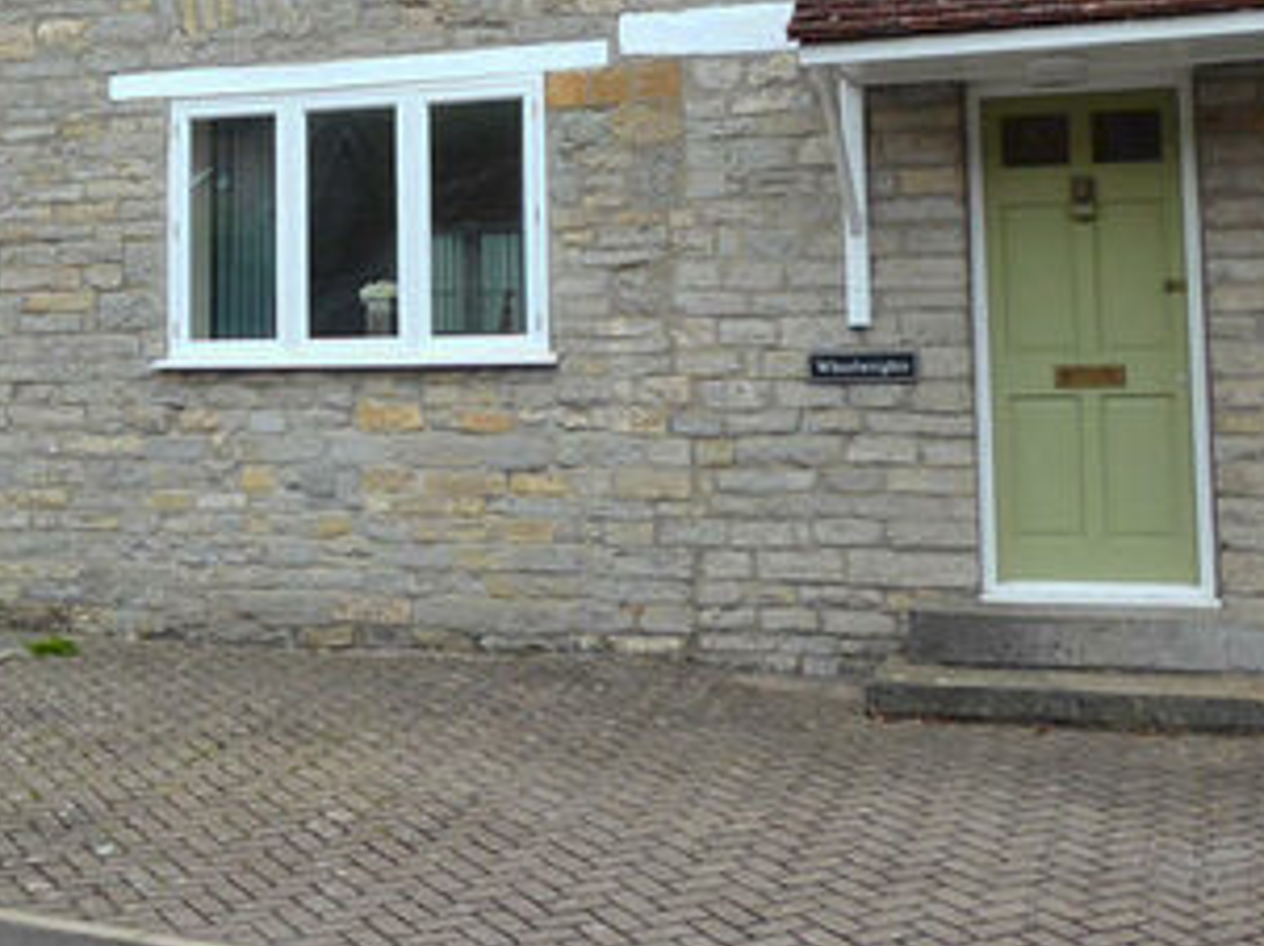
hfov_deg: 32.6
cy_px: 190
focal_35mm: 58
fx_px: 2116
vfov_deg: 24.8
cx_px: 310
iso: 80
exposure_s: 1/400
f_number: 3.3
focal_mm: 4.3
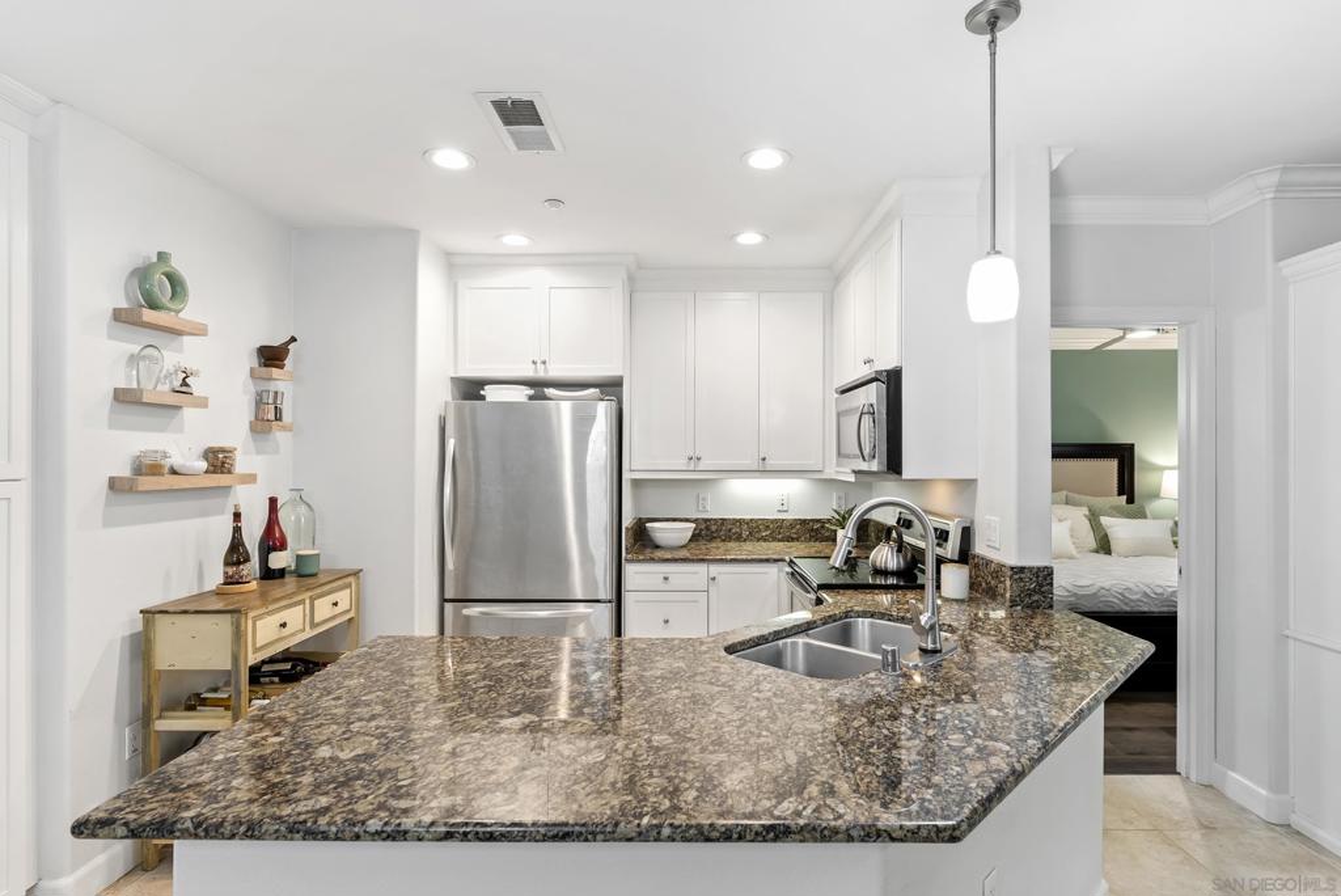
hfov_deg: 90.0
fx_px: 671
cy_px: 448
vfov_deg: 67.5
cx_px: 670
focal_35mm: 18
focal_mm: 18
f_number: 8
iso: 500
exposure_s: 1/2.5
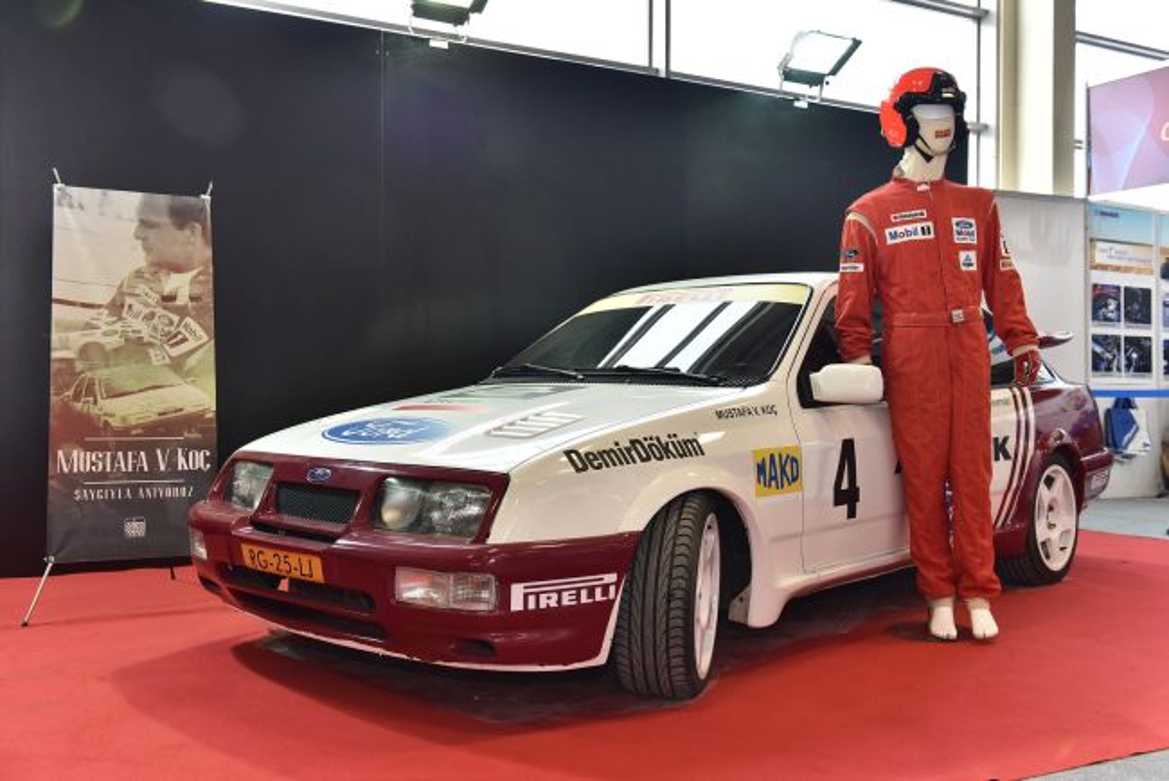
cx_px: 584
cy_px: 390
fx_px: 1137
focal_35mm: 35
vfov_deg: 37.9
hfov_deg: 54.4
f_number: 5.6
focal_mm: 35
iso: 1250
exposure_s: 1/250
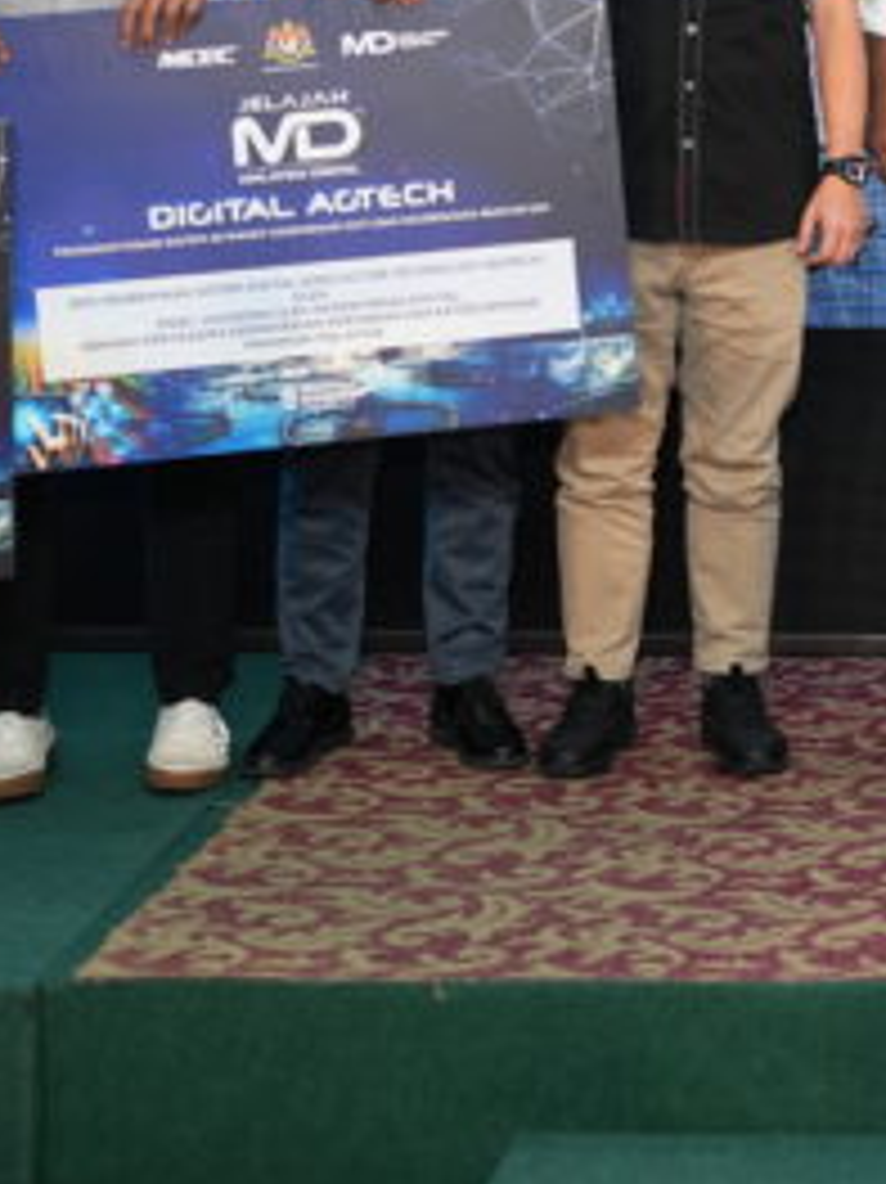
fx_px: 3552
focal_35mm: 104
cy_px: 41
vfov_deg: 18.5
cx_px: 1178
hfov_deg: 13.6
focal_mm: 37
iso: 500
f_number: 2
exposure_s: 1/200
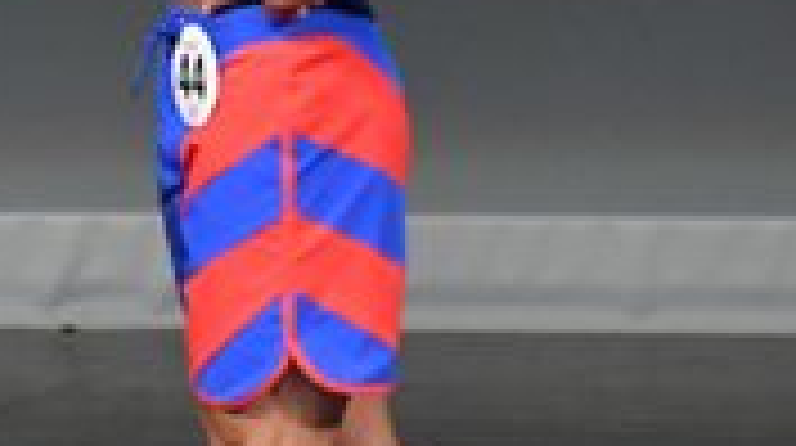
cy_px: 158
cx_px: -803
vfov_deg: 0.9
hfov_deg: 1.6
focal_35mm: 1377
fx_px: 29025
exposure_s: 1/400
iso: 4000
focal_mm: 200
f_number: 5.6
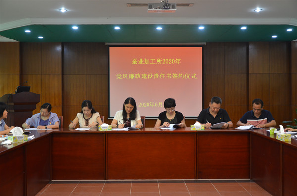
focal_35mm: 51
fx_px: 420
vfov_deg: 26.3
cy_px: 98
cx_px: 148
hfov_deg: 39.0
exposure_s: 1/60
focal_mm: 34
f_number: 4.2
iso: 720
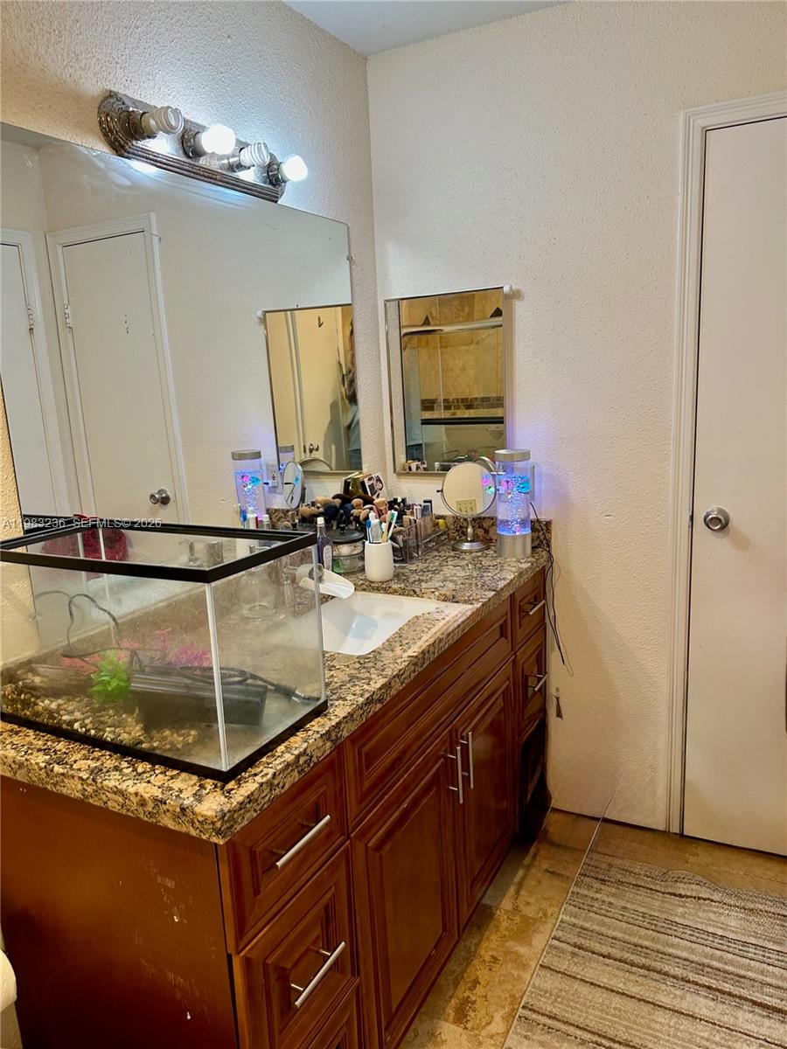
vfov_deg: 71.6
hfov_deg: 56.8
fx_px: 728
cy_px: 524
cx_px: 394
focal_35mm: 24
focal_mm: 6.86
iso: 160
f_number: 1.78
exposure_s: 1/60
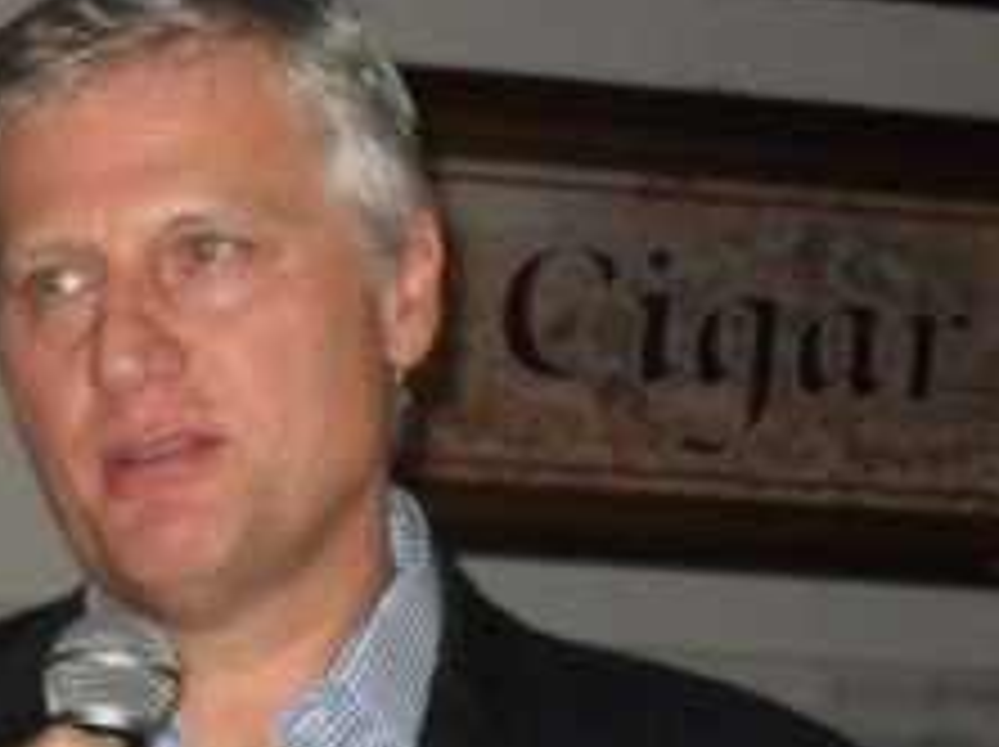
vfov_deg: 7.0
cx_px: 180
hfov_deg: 9.3
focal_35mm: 212
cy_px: 387
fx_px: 6112
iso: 400
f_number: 5.2
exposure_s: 1/60
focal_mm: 18.6
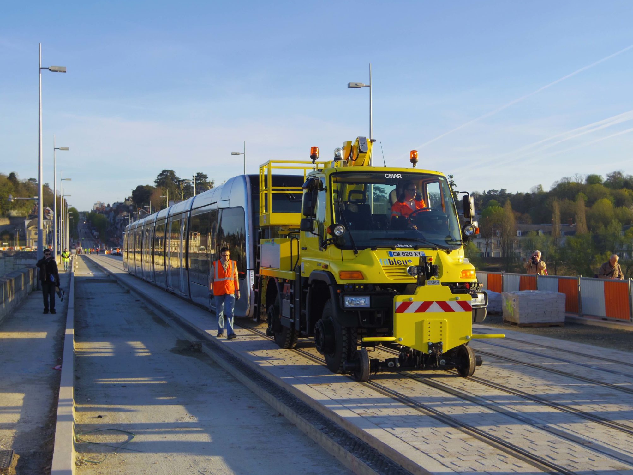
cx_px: 318
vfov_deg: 30.3
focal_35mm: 48
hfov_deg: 39.7
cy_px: 242
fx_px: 878
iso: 125
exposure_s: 1/1000
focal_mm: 8.5
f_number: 3.2
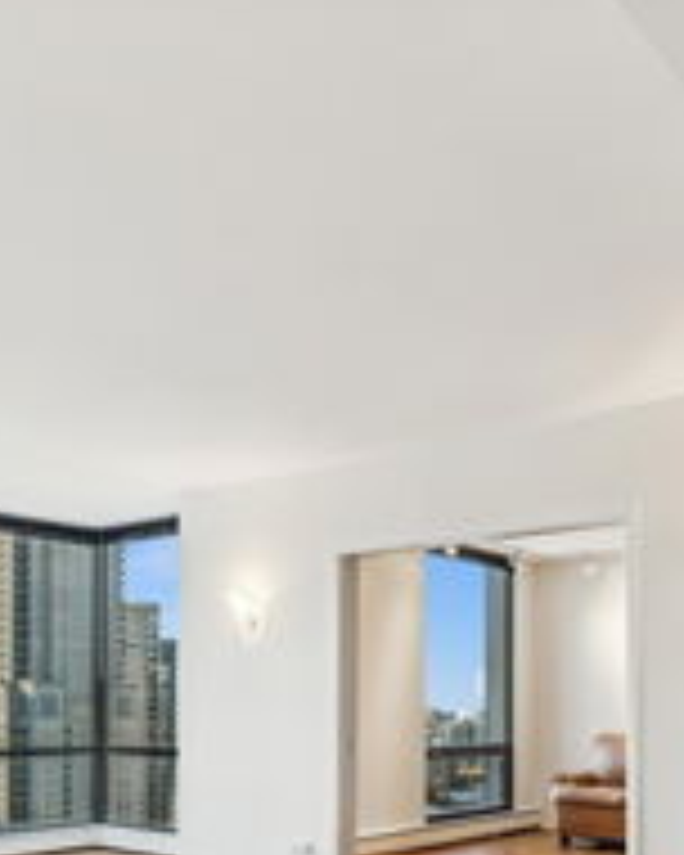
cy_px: 693
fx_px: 962
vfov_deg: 45.3
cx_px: 324
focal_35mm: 38
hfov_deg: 39.1
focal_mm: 16
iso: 320
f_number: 4
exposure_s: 1/125
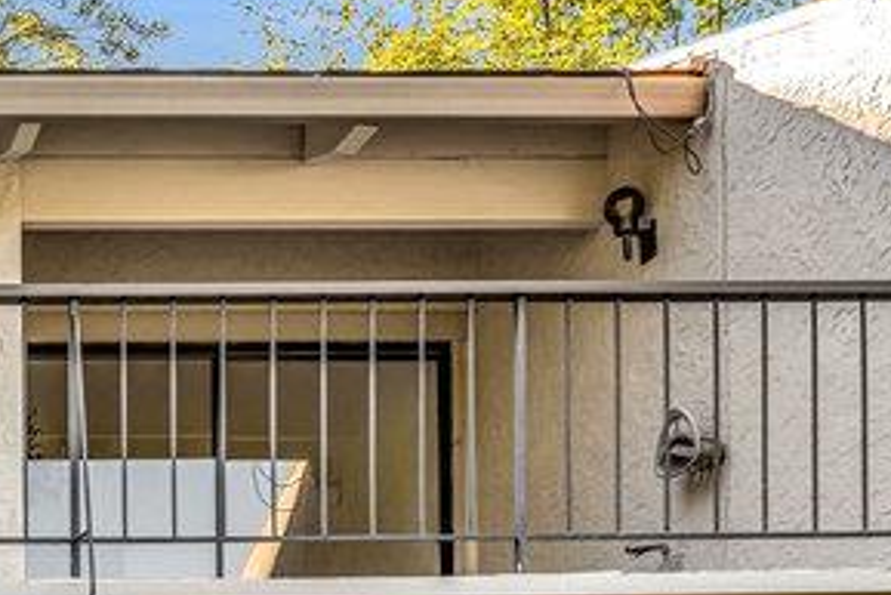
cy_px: 658
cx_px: -207
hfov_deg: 23.5
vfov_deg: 16.9
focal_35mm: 78
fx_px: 1931
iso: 200
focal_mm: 22
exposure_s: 1/50
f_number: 8
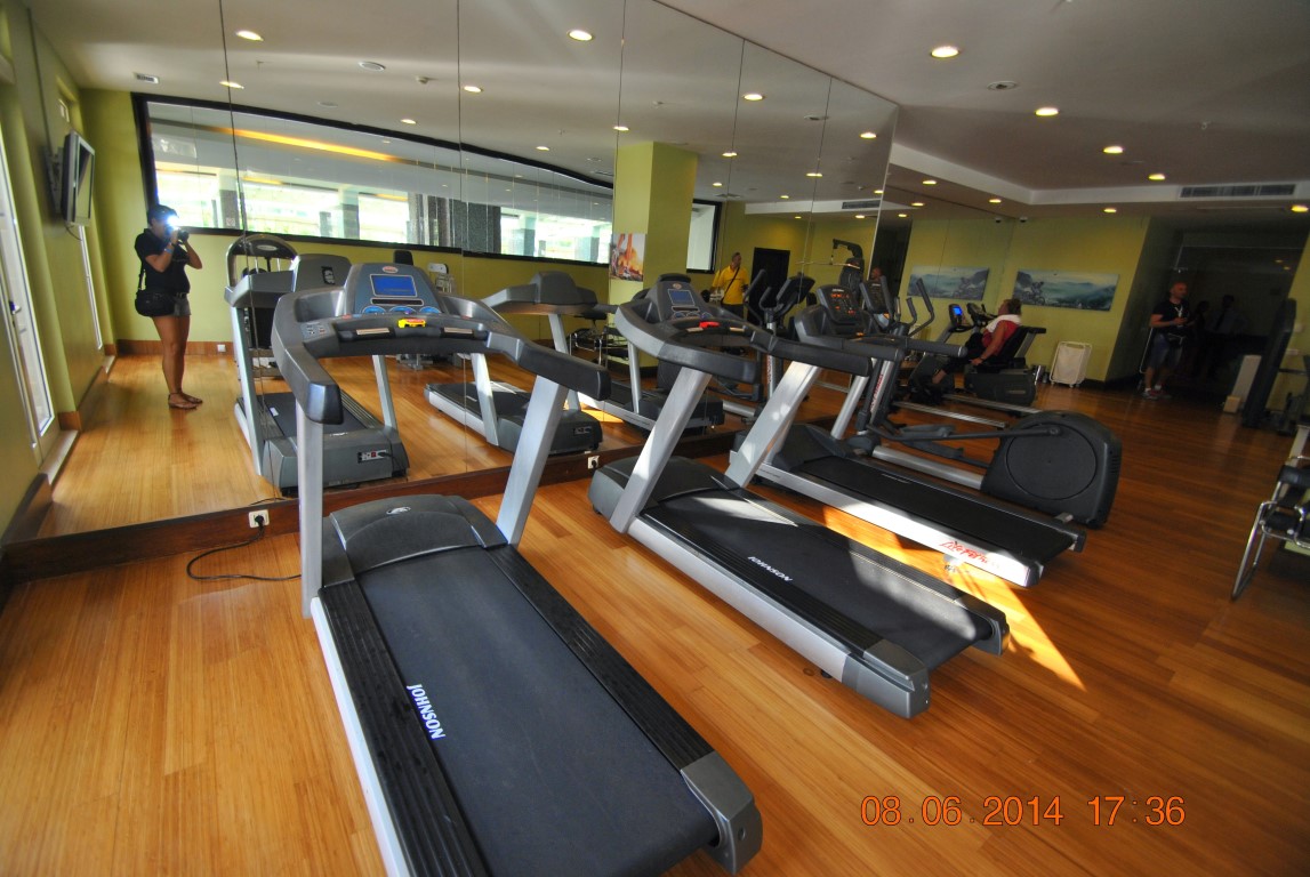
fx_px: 547
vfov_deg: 77.5
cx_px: 655
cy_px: 438
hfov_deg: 100.3
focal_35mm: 15
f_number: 3.5
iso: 200
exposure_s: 1/100
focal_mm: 10
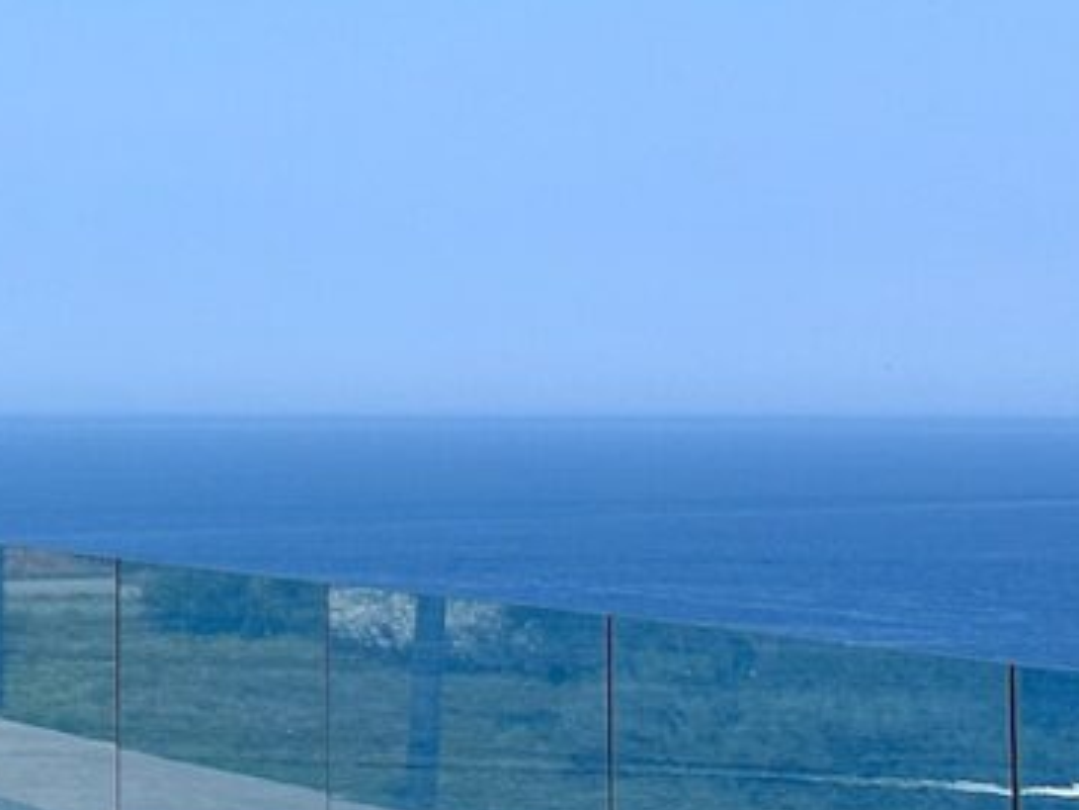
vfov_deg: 10.9
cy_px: 89
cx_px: 27
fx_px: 4208
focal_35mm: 135
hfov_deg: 14.4
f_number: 1.78
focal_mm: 6.86
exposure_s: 1/5882
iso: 64
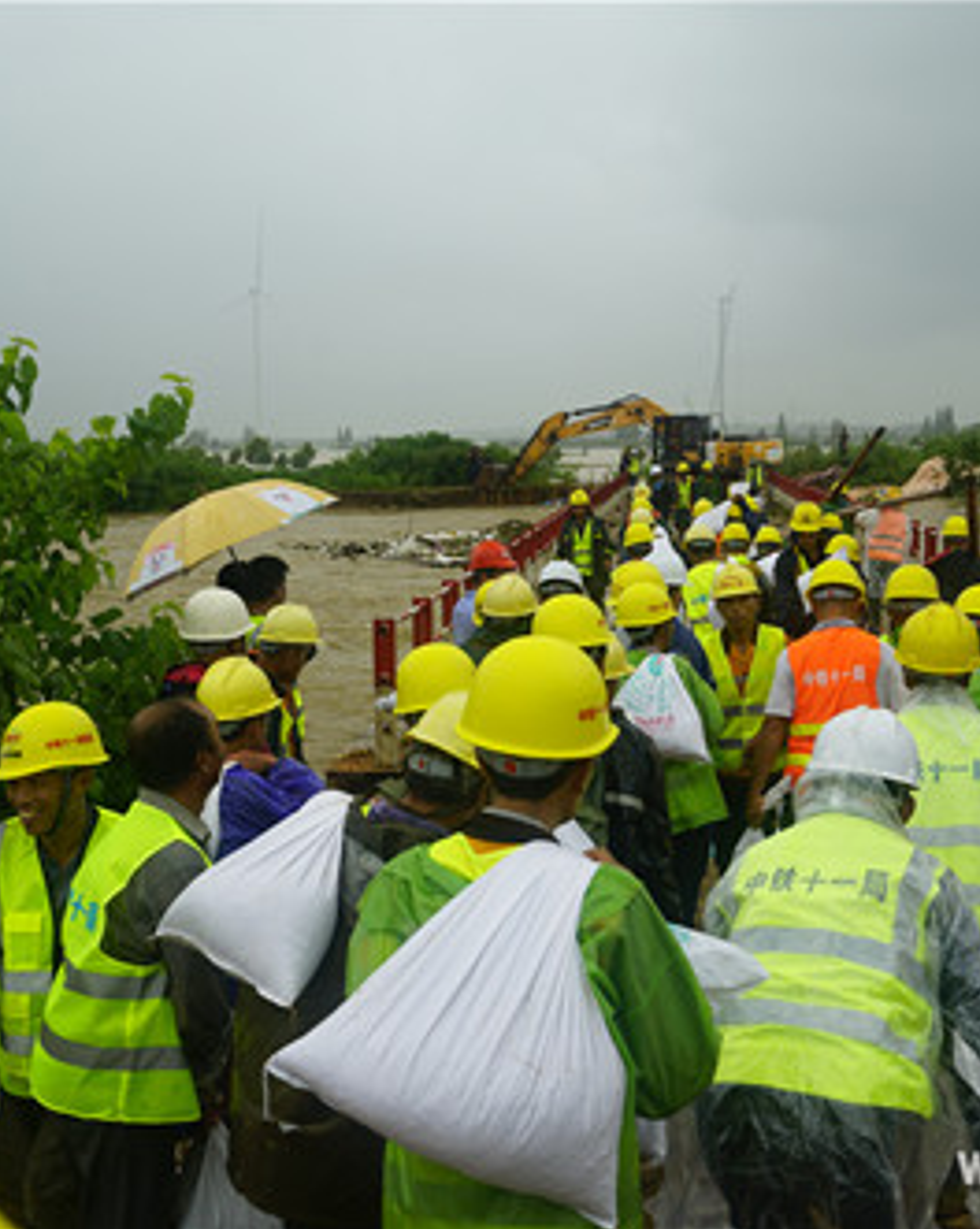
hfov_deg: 34.1
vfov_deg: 42.1
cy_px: 614
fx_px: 1598
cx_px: 494
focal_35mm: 44
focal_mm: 31
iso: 200
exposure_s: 1/200
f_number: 6.7
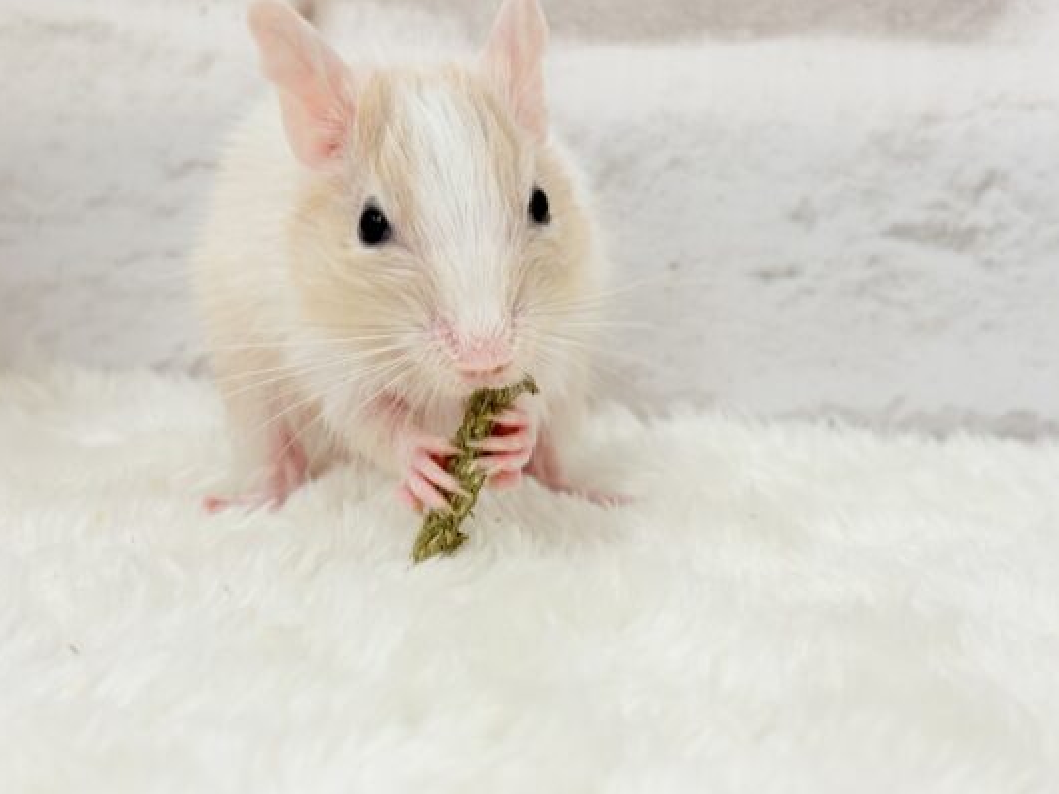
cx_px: 503
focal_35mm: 63
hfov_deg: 30.7
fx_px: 1927
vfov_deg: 23.3
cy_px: 351
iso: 40
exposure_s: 1/50
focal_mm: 5.96
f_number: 1.6
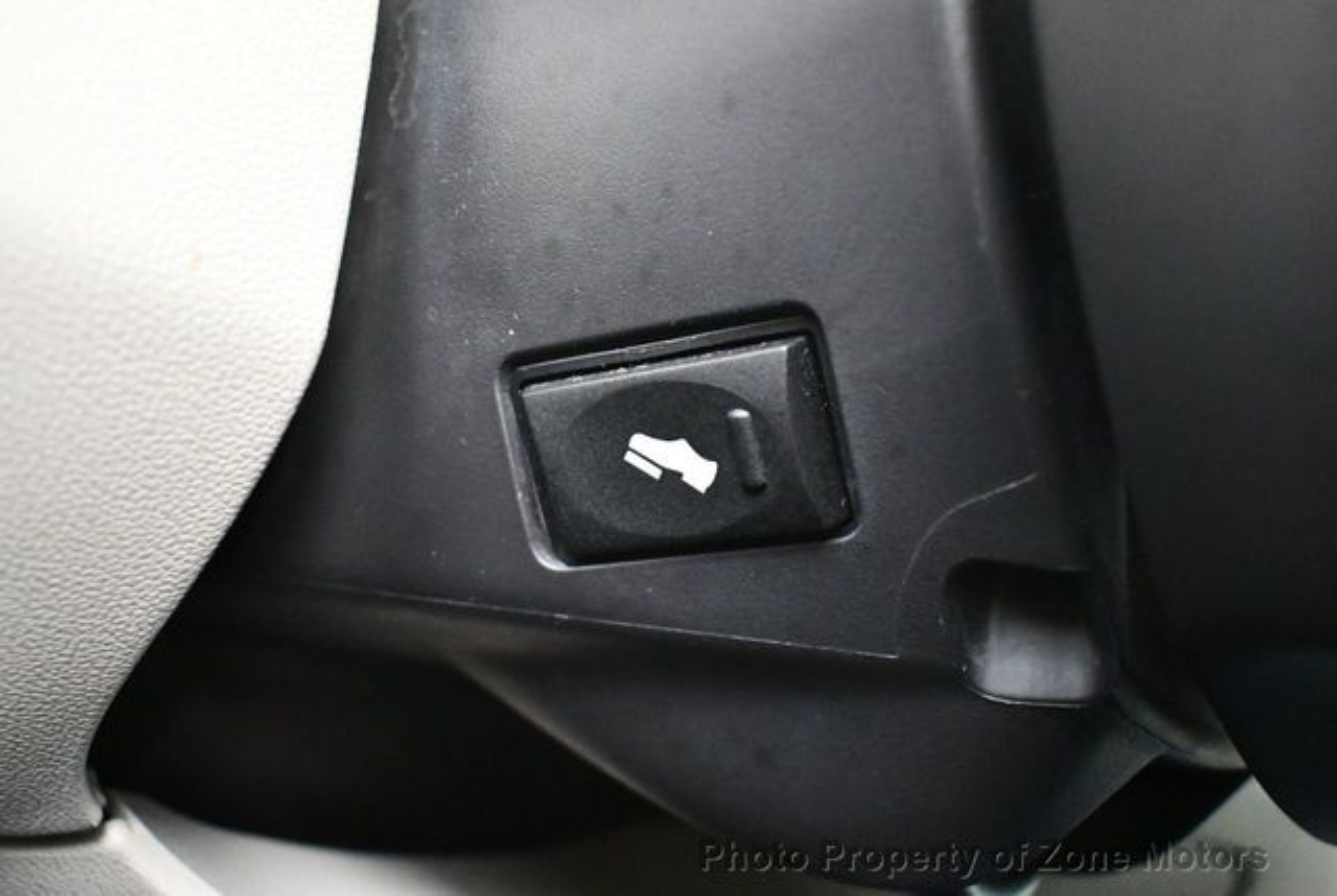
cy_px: 448
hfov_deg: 53.1
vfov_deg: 37.0
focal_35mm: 36
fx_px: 1339
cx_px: 668
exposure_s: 1/60
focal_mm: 18
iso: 8000
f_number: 3.5
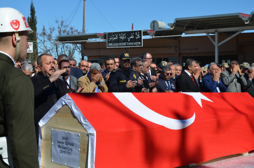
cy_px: 84
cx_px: 127
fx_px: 475
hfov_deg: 29.9
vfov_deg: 20.1
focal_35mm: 68
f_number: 10
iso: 200
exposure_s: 1/400
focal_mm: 45
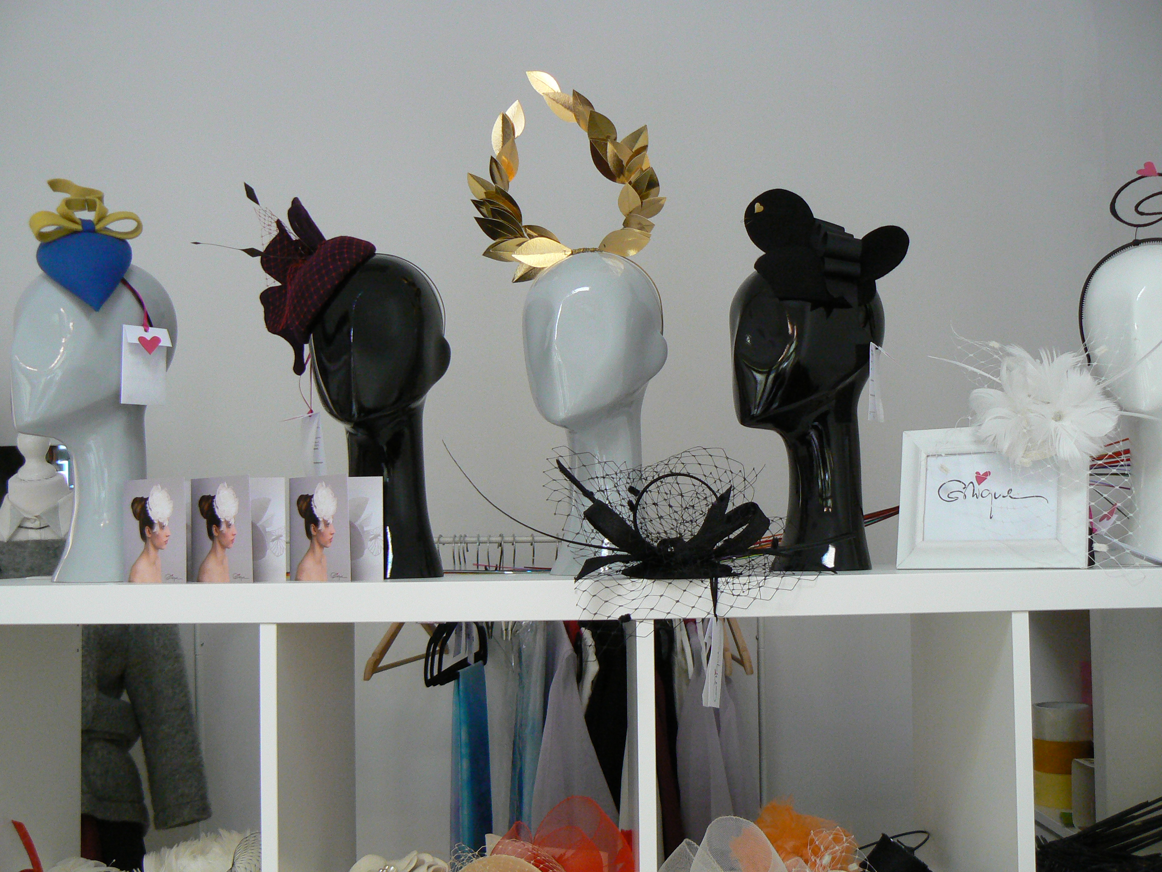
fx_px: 1208
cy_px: 436
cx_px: 581
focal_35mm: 36
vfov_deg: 39.7
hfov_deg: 51.4
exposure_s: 1/25
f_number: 2.8
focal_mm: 6
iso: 200
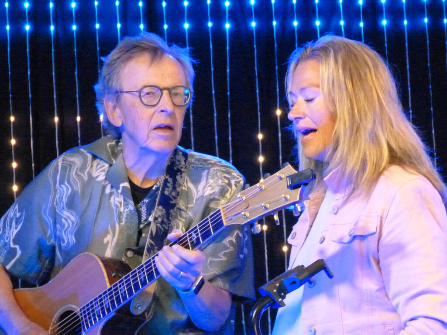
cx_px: 224
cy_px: 168
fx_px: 2208
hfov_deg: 11.6
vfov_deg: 8.7
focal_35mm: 171
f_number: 3.7
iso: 3200
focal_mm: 27.9
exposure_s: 1/60
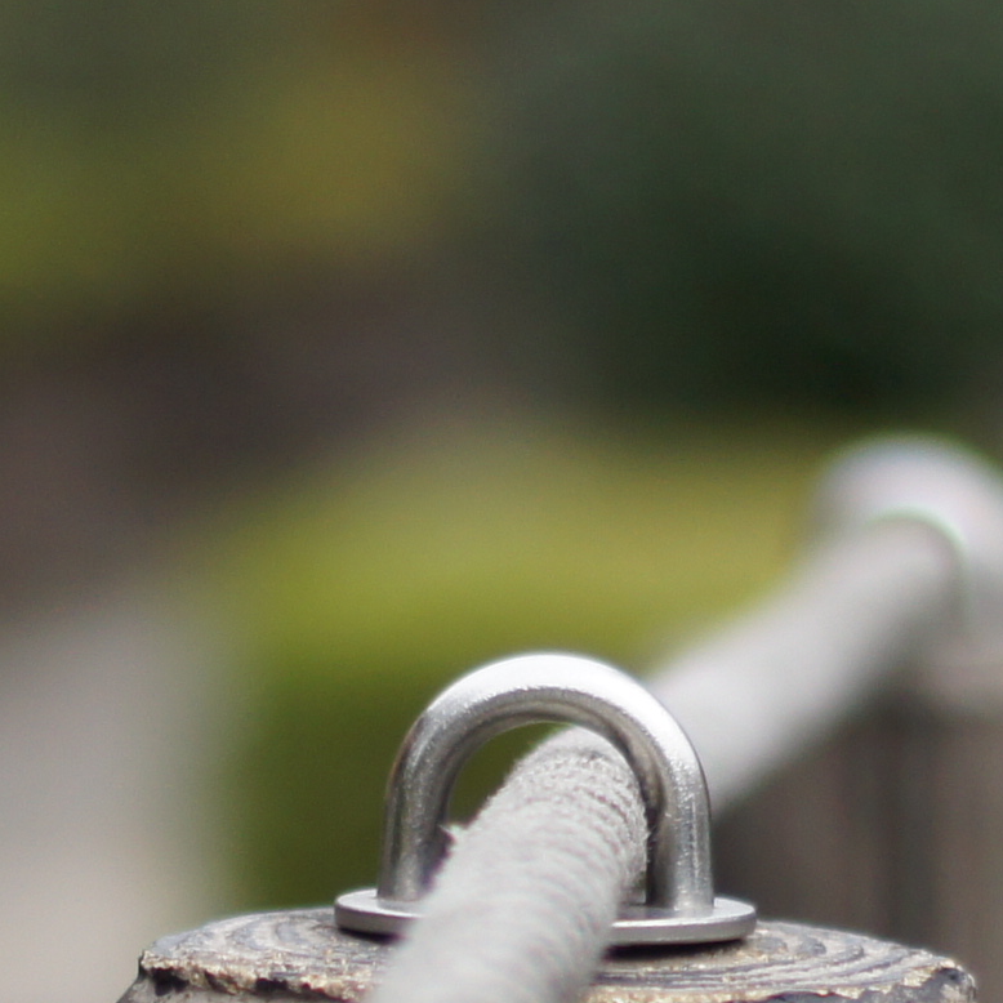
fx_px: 12326
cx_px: 495
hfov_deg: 4.7
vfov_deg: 4.7
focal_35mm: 376
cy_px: 1034
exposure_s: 1/2500
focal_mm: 50
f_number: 1.8
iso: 200
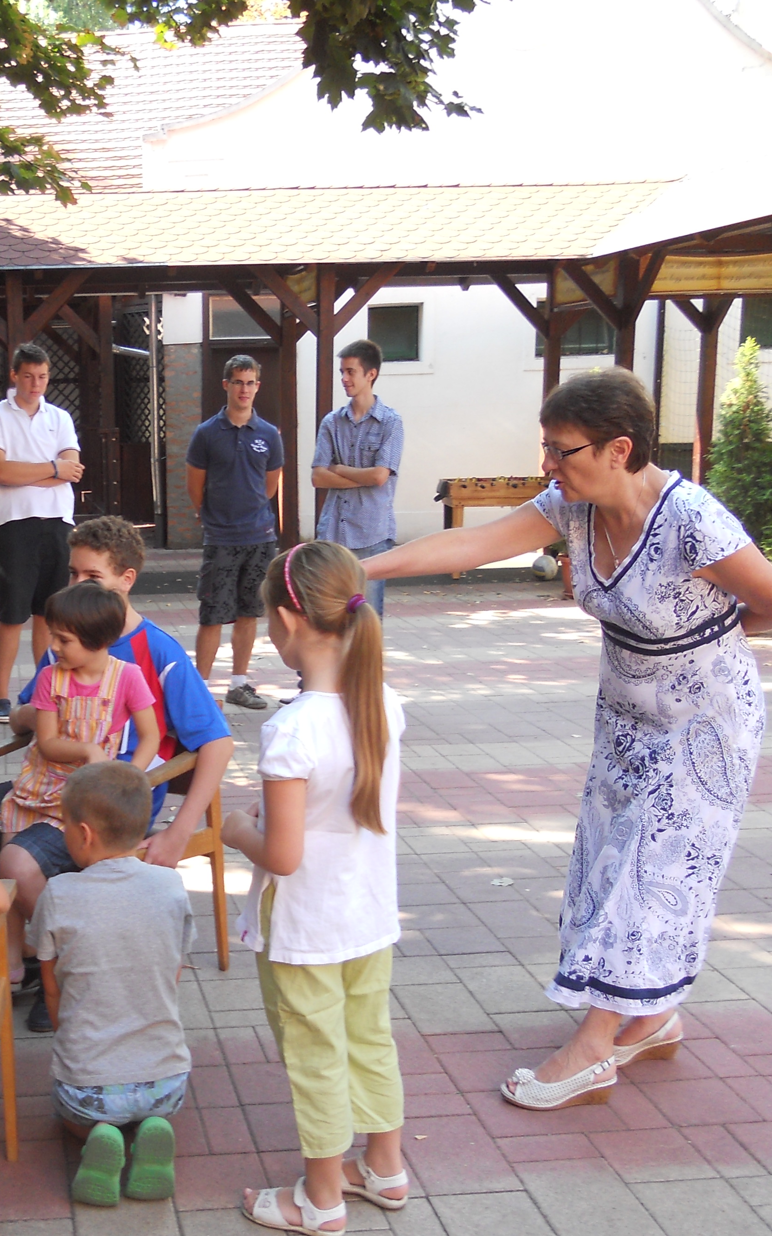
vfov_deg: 46.2
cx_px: 43
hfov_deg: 28.4
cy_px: 669
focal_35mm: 43
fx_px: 1447
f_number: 3.2
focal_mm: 4.9
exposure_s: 1/60
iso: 80
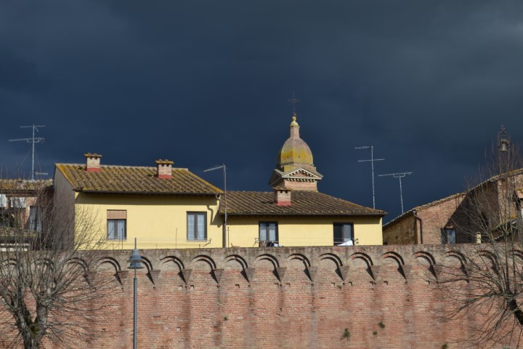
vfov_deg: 16.6
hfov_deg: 24.6
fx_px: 1198
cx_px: 262
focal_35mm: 82
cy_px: 174
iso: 100
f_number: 7.1
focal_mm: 55
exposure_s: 1/200
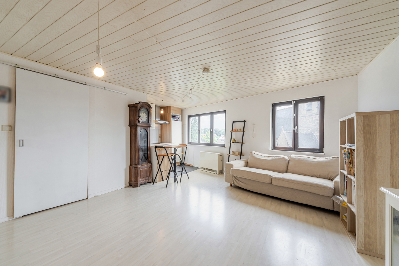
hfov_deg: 104.3
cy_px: 133
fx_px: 155
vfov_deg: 81.2
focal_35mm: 14
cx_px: 200
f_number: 11
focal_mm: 14
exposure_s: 1/20
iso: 250
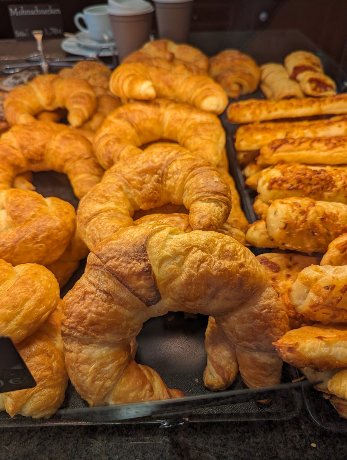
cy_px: 230
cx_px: 174
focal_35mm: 24
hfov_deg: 56.9
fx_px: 320
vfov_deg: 71.5
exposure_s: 1/100
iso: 54
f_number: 1.85
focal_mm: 6.81
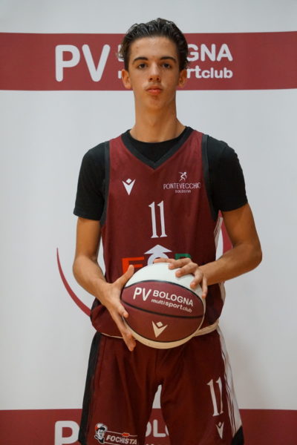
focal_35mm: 111
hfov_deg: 12.3
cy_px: 222
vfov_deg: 18.4
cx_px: 148
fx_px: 1374
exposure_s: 1/100
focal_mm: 74
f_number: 5
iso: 3200
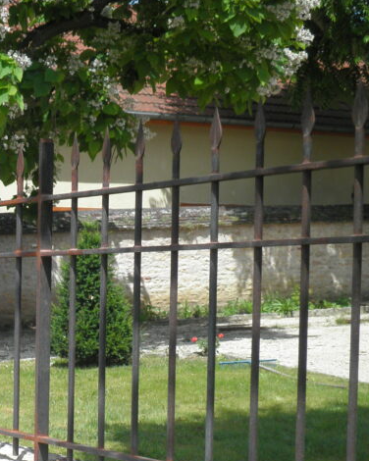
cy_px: 374
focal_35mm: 100
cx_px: -70
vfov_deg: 19.0
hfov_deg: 14.9
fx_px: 1365
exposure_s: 1/80
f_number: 9.6
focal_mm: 8.3
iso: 80
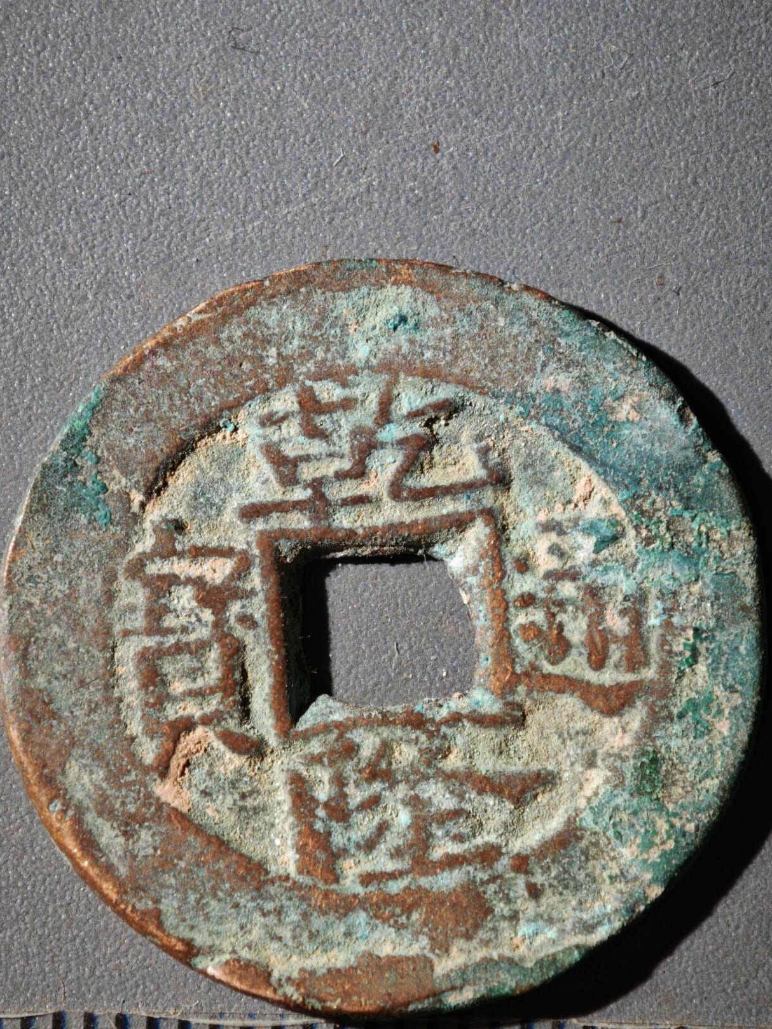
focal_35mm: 119
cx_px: 382
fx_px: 3538
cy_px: 570
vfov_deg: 16.5
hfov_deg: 12.5
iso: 160
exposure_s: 1/100
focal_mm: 9
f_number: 2
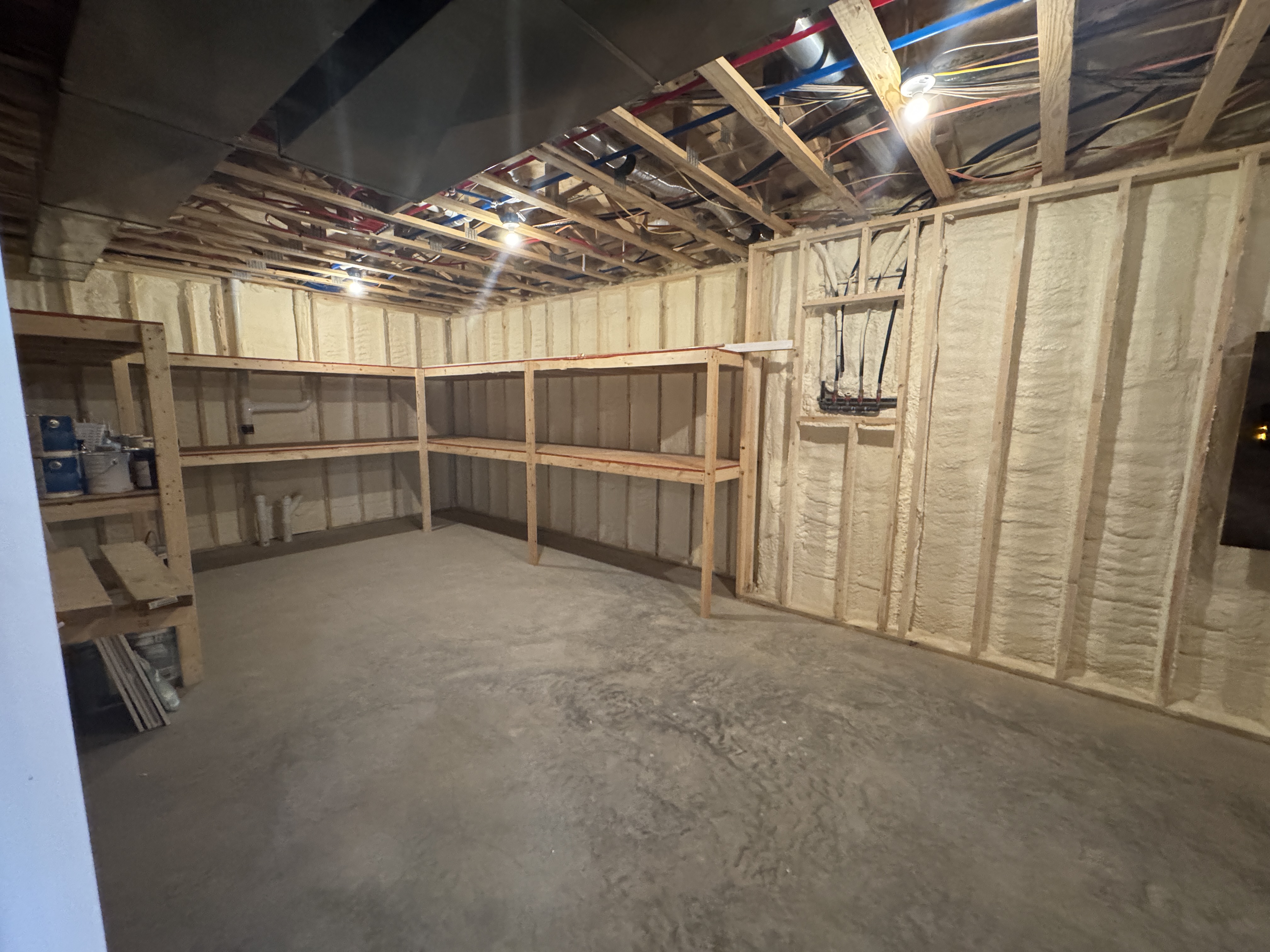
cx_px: 635
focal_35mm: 14
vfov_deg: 85.7
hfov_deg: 102.1
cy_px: 476
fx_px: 514
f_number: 2.2
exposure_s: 1/60
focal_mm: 2.22
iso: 1000
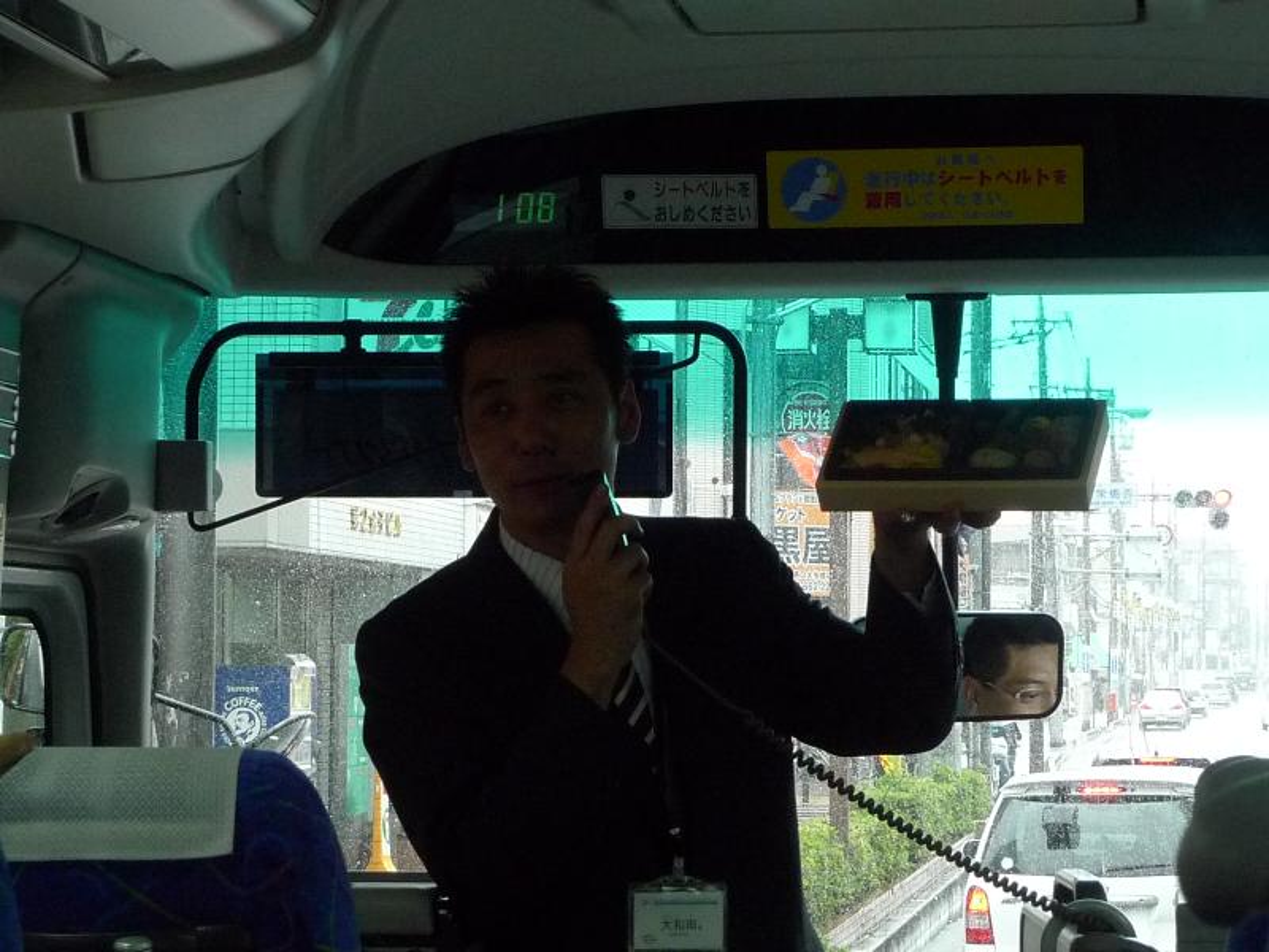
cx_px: 634
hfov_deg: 19.3
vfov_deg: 14.5
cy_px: 476
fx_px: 3739
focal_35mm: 102
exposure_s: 1/100
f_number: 5.6
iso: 400
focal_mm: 12.1
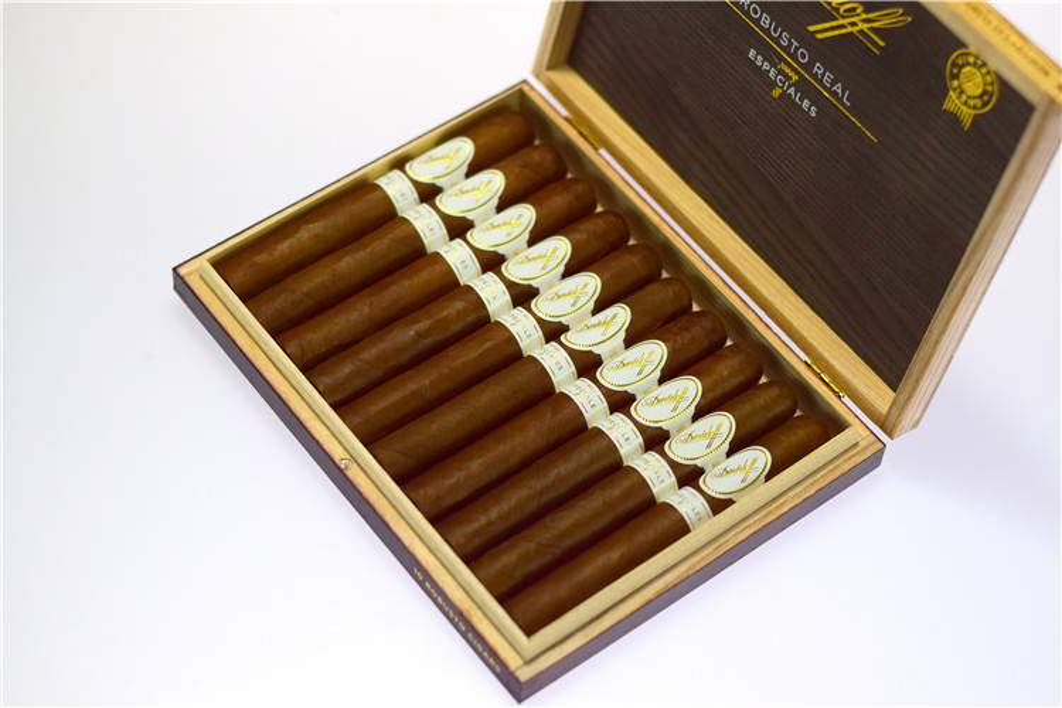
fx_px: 2212
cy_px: 354
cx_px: 531
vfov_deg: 18.2
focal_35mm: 75
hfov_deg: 27.0
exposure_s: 1/1000
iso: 400
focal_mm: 50
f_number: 2.5
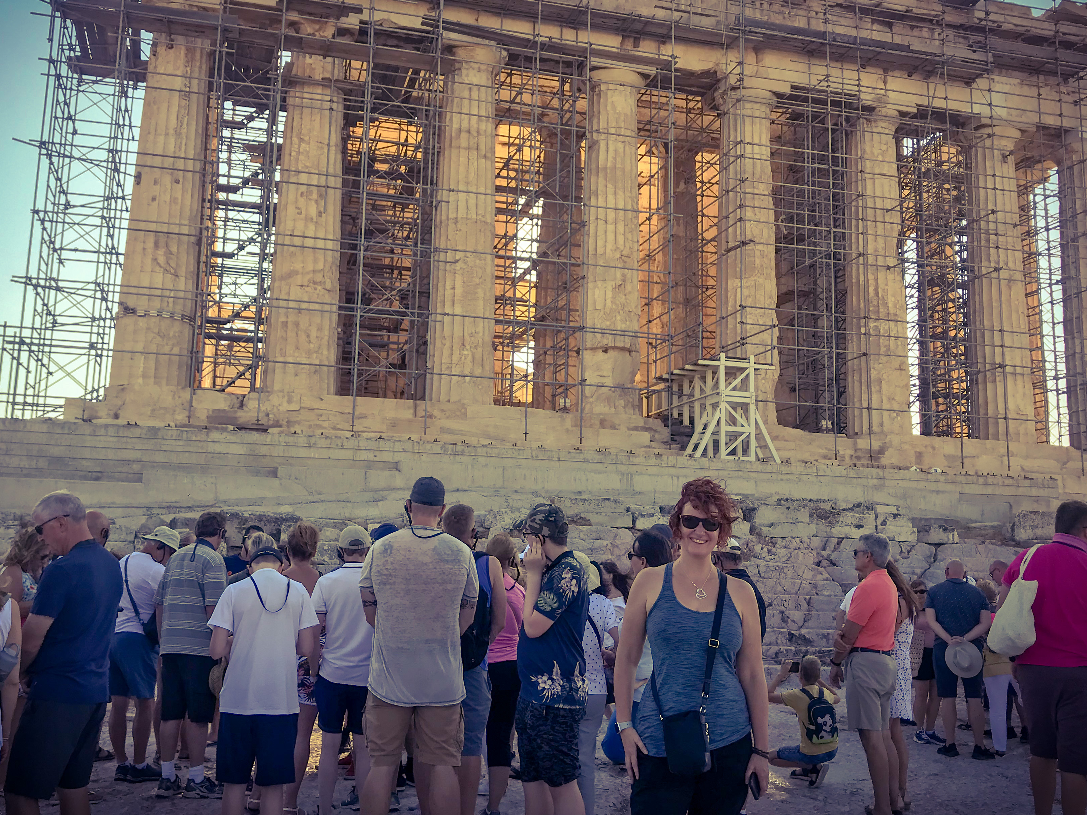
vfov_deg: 40.7
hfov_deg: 52.6
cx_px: 522
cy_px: 380
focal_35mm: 35
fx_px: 1099
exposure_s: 1/1429
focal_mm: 3.99
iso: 20
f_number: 1.8
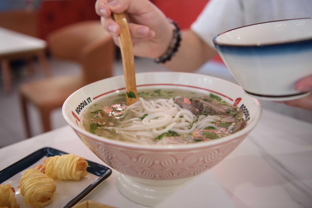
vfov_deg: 36.9
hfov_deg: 53.1
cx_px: 156
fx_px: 312
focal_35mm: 36
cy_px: 104
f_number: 2.8
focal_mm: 36
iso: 800
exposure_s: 1/200
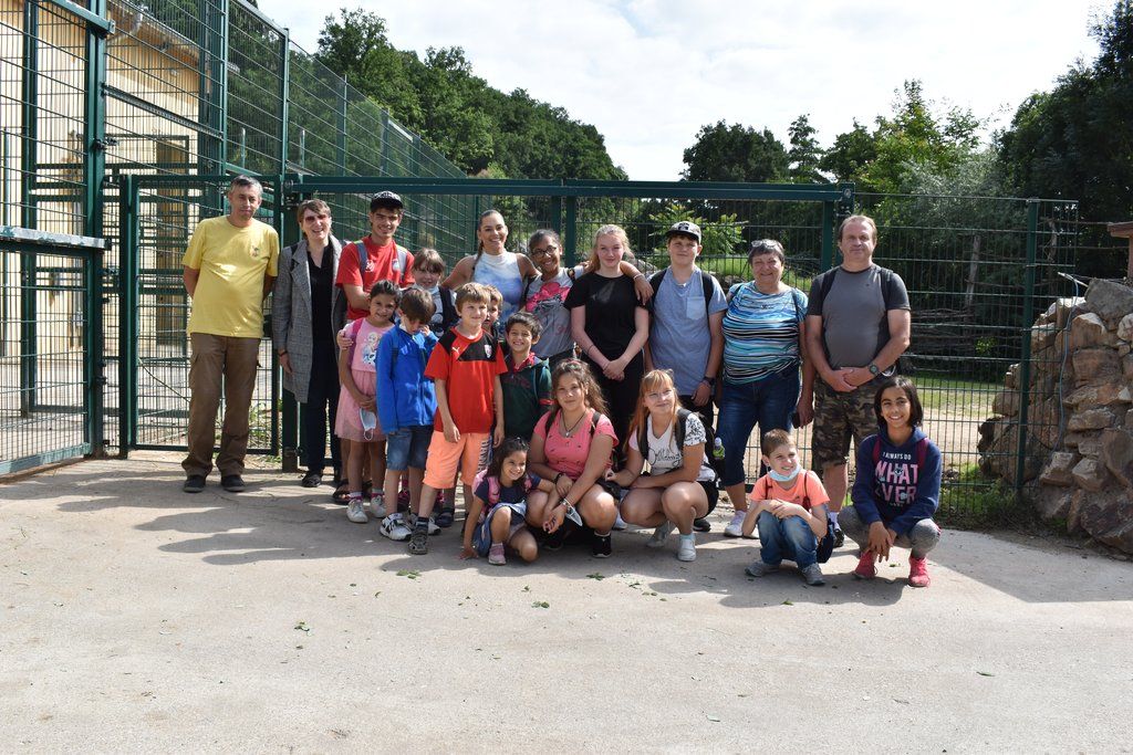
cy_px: 378
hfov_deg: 57.2
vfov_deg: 40.0
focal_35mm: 33
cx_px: 566
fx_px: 1039
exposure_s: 1/400
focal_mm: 22
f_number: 10
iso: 200
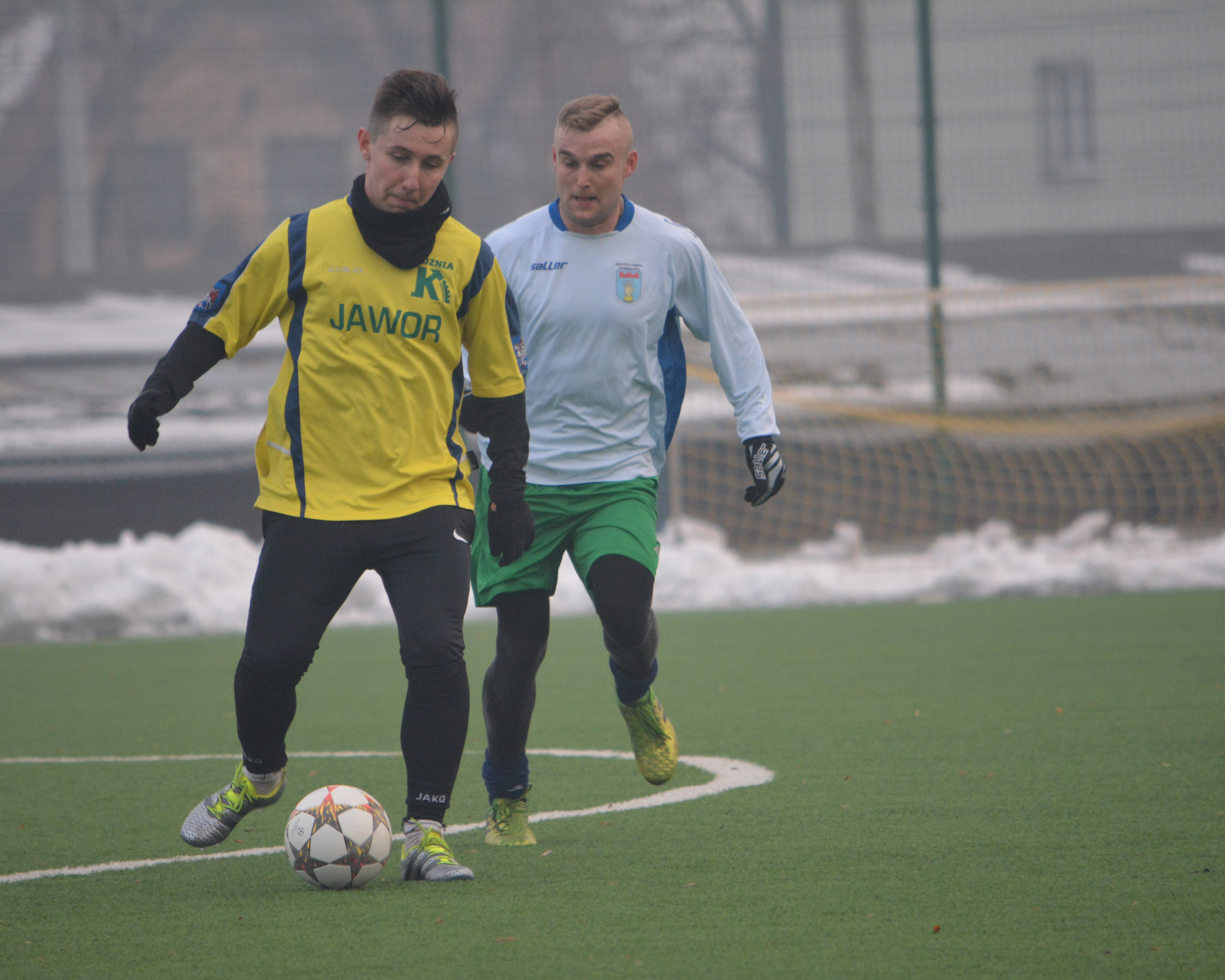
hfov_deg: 3.8
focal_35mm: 508
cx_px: 579
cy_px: 489
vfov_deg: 3.0
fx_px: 18417
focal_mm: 300
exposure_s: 1/500
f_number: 5.6
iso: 1600
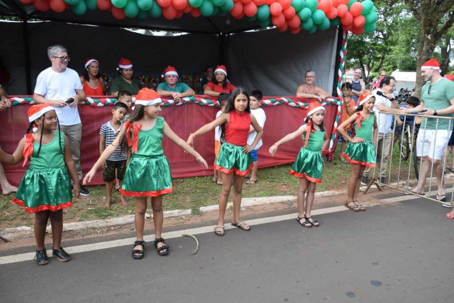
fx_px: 341
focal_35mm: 27
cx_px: 227
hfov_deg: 67.4
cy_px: 152
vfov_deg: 48.0
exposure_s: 1/200
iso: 400
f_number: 7.1
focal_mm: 18
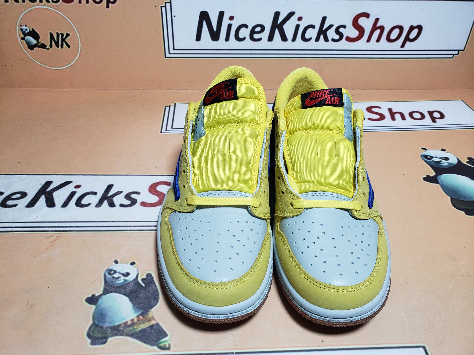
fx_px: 356
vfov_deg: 53.1
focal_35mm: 26
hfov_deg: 67.3
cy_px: 178
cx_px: 237
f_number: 2.4
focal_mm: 4.3
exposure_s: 1/191
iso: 50
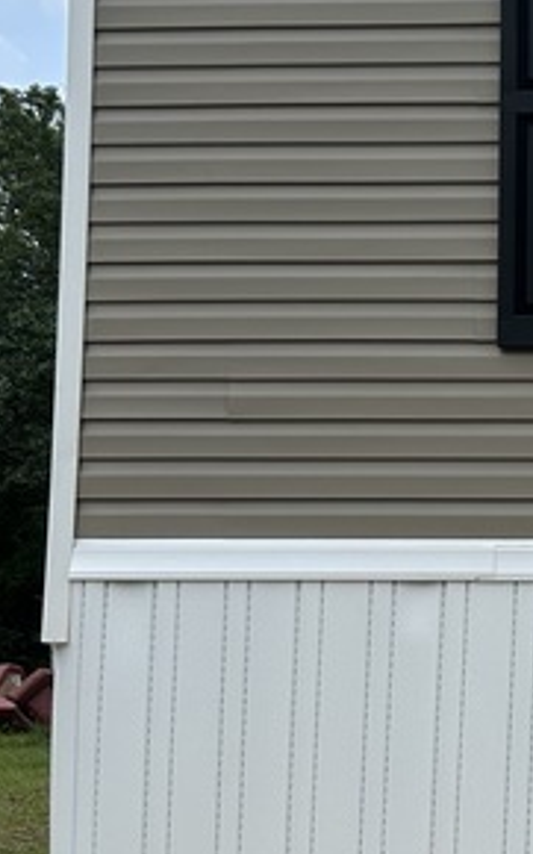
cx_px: 825
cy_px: 595
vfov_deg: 26.9
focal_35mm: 76
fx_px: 1768
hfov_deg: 15.6
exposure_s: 1/3831
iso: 50
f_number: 1.5
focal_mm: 5.7
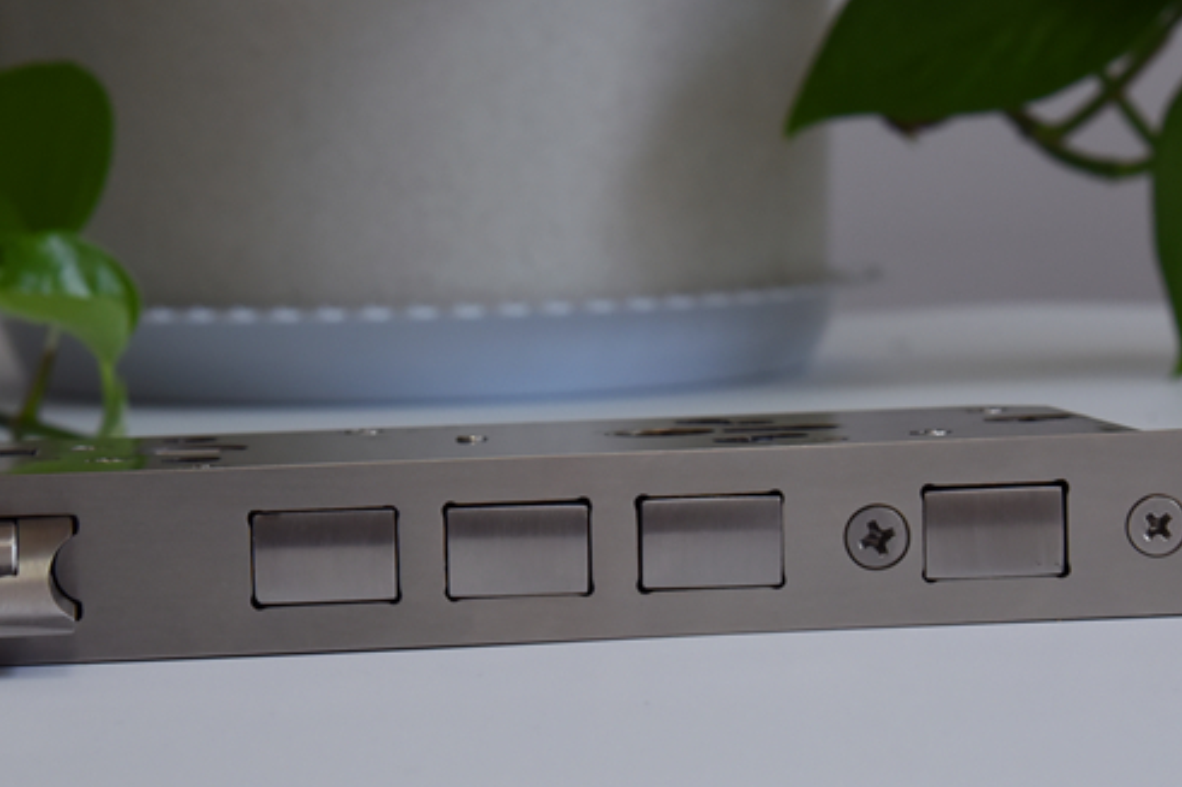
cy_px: 534
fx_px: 3971
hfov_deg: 16.9
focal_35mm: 121
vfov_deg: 11.3
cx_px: 513
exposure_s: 1/80
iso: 1000
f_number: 11
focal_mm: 66
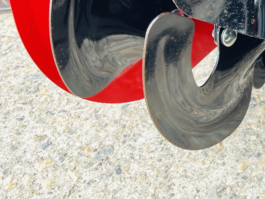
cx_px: 410
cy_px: 10
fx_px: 666
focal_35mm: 87
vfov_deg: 16.7
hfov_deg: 19.3
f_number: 1.6
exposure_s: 1/121
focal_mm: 5.1
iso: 100
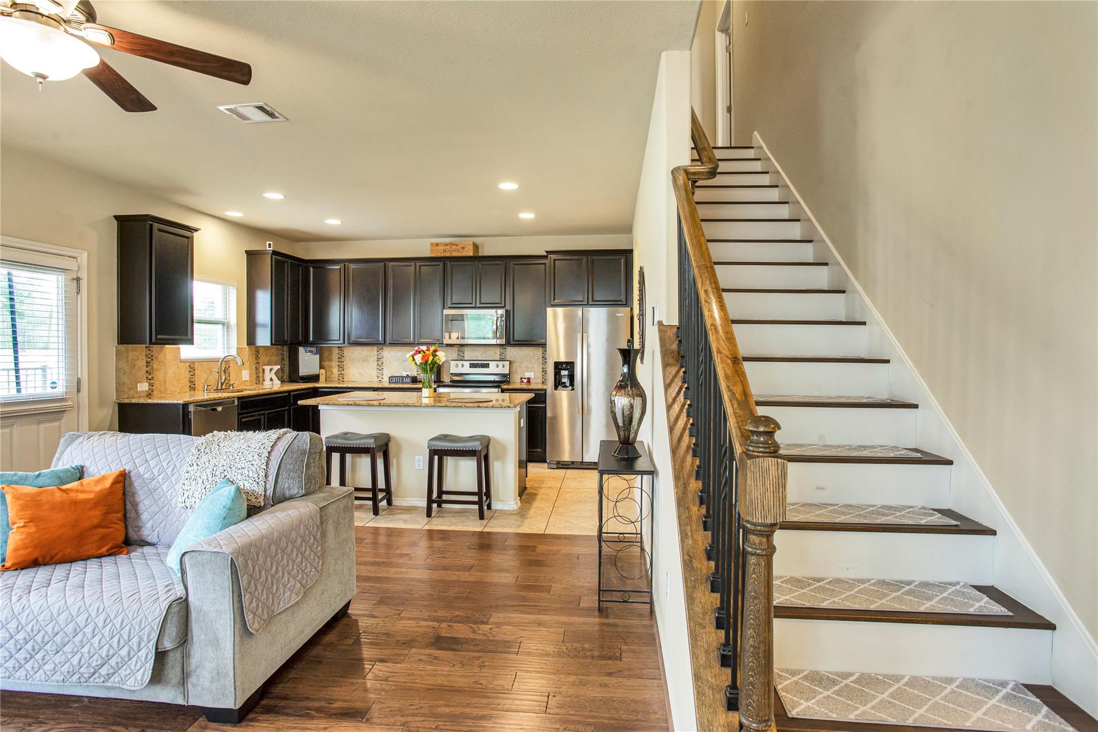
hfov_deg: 86.9
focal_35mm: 19
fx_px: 580
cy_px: 366
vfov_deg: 64.6
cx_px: 549
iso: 800
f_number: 7.1
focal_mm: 19
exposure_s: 1/20
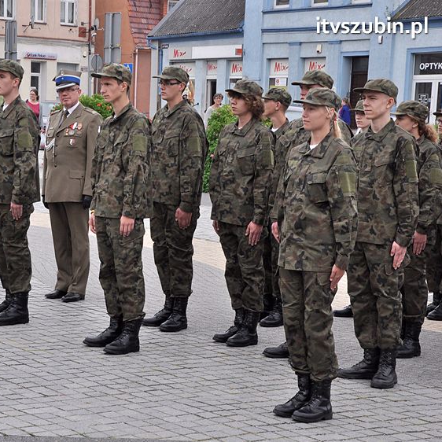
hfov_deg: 19.9
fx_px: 1252
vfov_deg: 20.0
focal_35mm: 87
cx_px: 111
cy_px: 221
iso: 500
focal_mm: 45
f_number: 9
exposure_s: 1/320
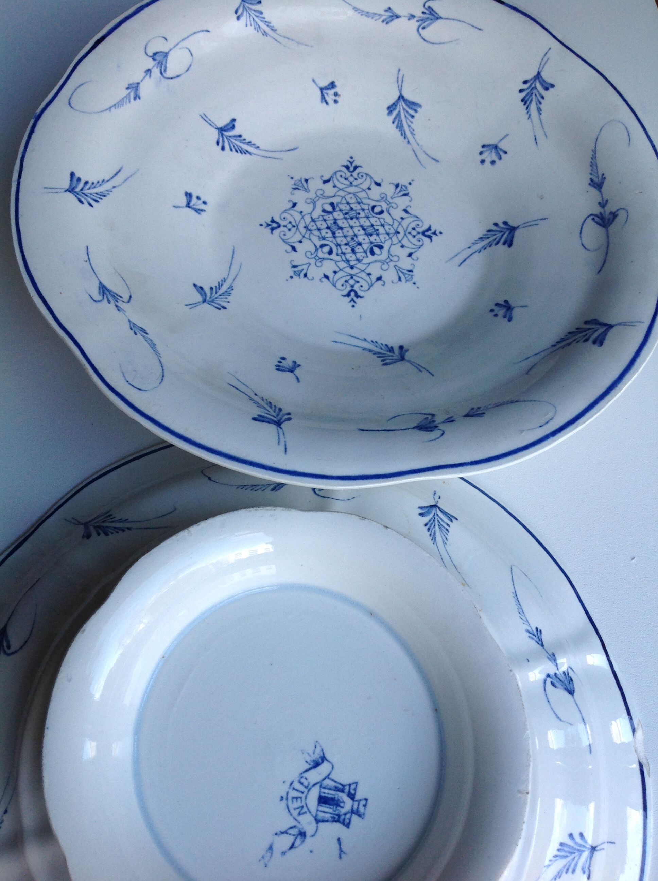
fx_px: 889
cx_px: 329
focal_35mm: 35
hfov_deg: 40.6
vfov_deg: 52.7
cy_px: 440
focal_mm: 4.28
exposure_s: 1/120
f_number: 2.4
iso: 64
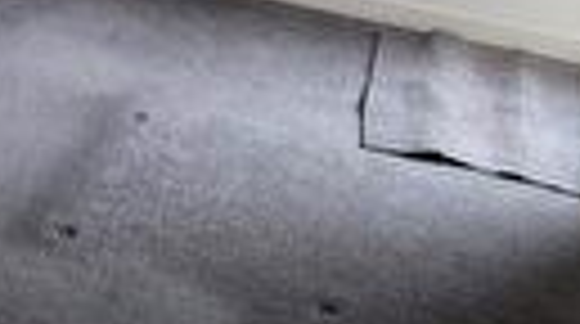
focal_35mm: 77
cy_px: -254
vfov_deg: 13.9
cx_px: 63
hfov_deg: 26.7
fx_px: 1182
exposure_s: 1/50
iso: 250
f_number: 2.2
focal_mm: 2.2
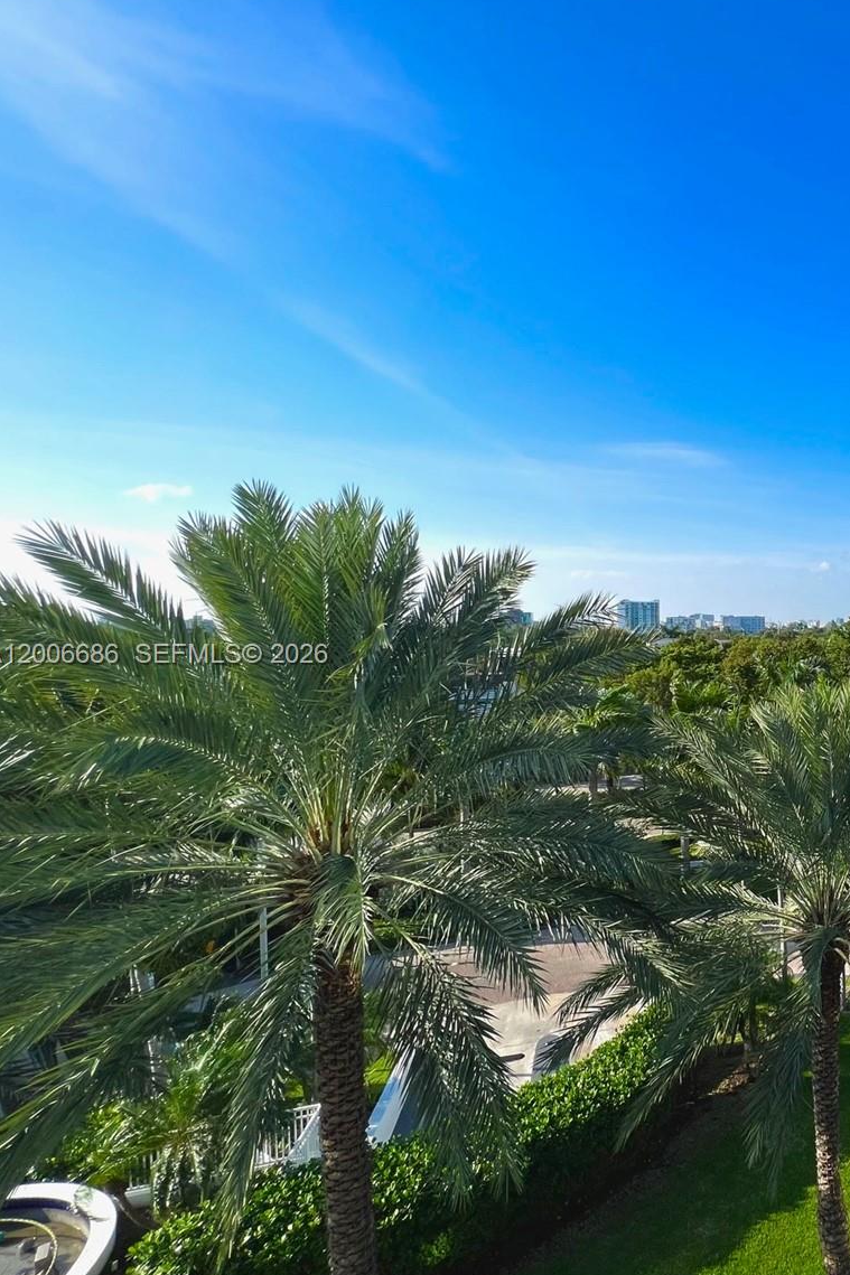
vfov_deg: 86.9
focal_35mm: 19
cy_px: 656
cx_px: 876
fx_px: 673
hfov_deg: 50.3
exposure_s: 1/1206
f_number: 1.8
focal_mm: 1.57
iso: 32
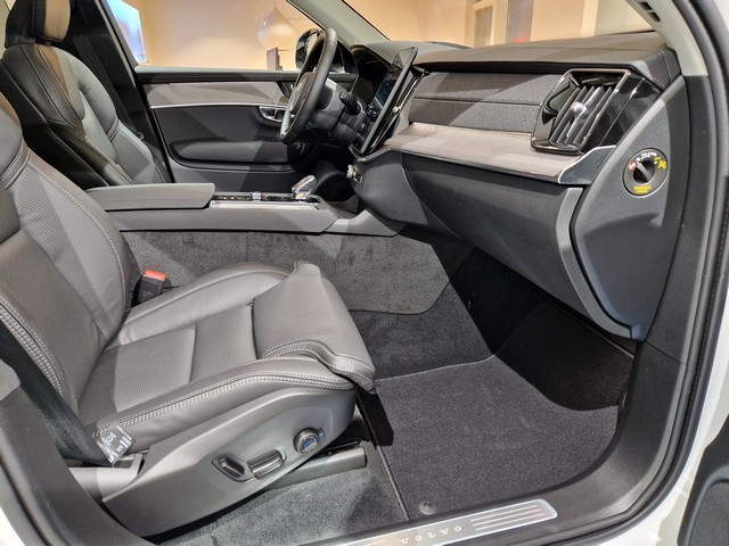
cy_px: 273
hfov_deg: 73.9
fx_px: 484
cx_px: 364
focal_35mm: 23
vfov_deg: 58.9
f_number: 1.8
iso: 500
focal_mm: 5.4
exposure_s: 1/50
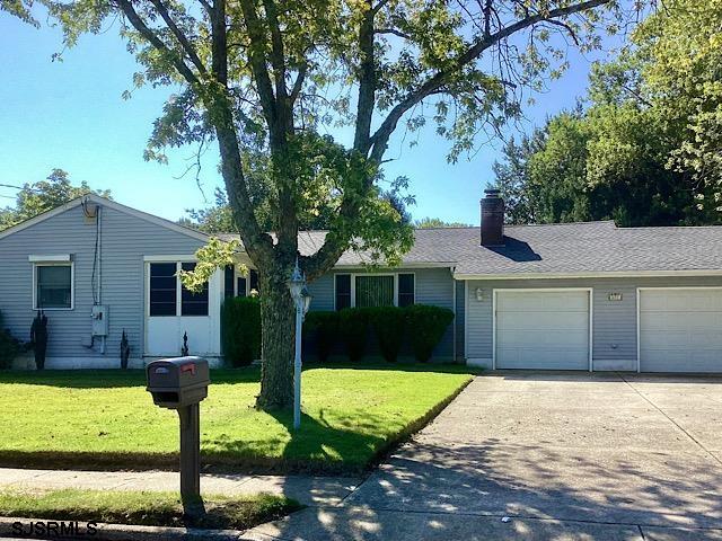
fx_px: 647
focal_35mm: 31
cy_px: 270
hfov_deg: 58.4
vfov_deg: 45.4
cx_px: 361
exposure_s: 1/1045
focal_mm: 3.3
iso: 25
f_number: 2.4
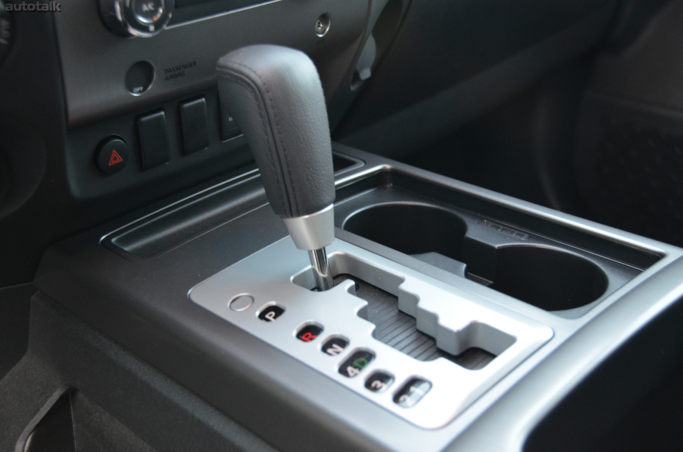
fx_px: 909
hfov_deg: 41.2
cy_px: 226
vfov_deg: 28.0
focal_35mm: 48
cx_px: 342
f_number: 4.2
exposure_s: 1/30
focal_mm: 32
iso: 1600
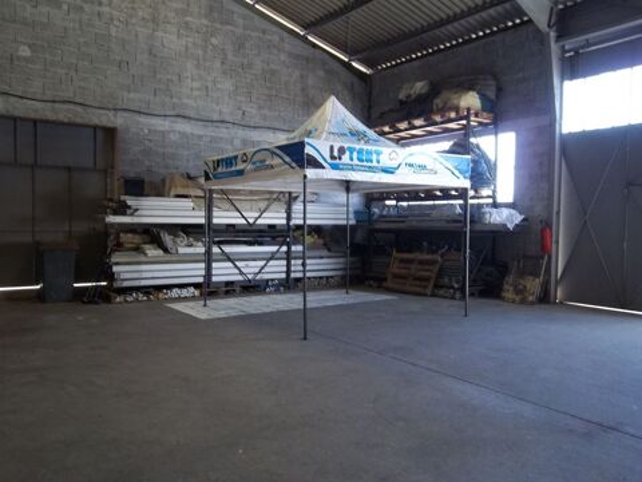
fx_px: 519
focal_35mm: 28
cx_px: 321
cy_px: 241
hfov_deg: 63.4
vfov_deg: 49.7
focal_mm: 5.05
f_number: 3.5
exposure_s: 1/30
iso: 94
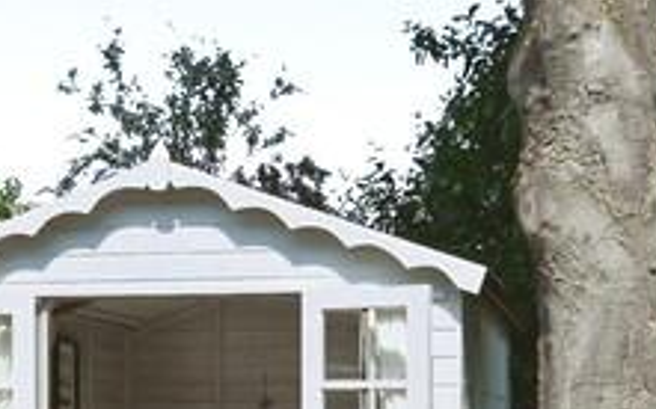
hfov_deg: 30.9
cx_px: 410
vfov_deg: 18.8
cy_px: 467
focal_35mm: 66
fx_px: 1180
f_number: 9
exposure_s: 1/320
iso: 100
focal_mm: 14
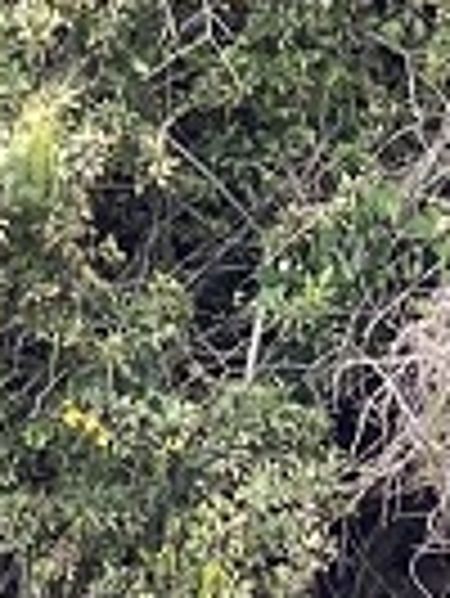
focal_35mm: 168
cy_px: -904
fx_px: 2907
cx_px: -576
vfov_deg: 10.1
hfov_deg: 8.2
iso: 20
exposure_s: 1/190
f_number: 1.8
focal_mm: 3.99
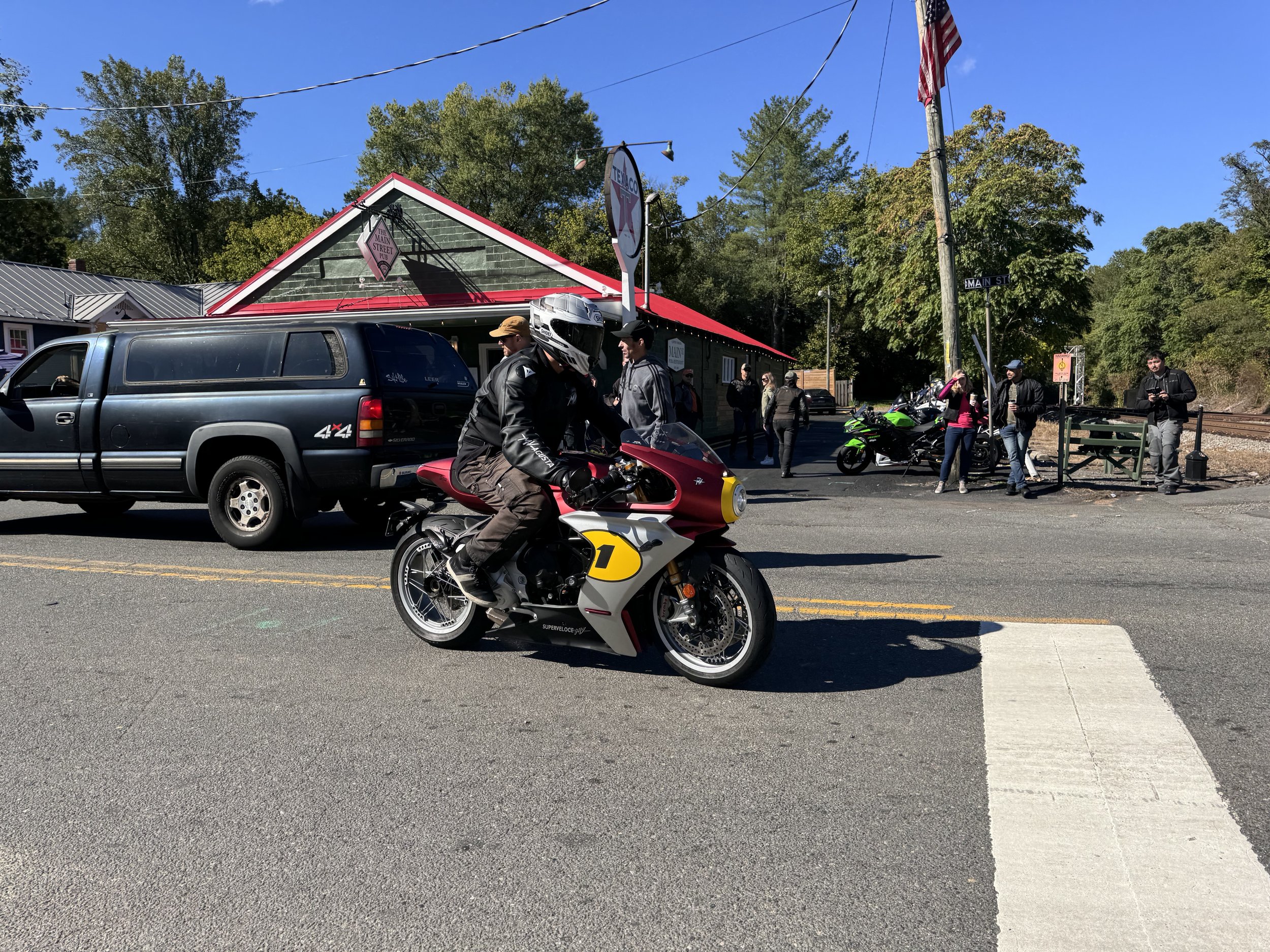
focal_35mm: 24
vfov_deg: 56.8
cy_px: 476
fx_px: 881
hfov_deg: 71.6
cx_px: 635
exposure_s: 1/2506
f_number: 1.78
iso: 80
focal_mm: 6.76
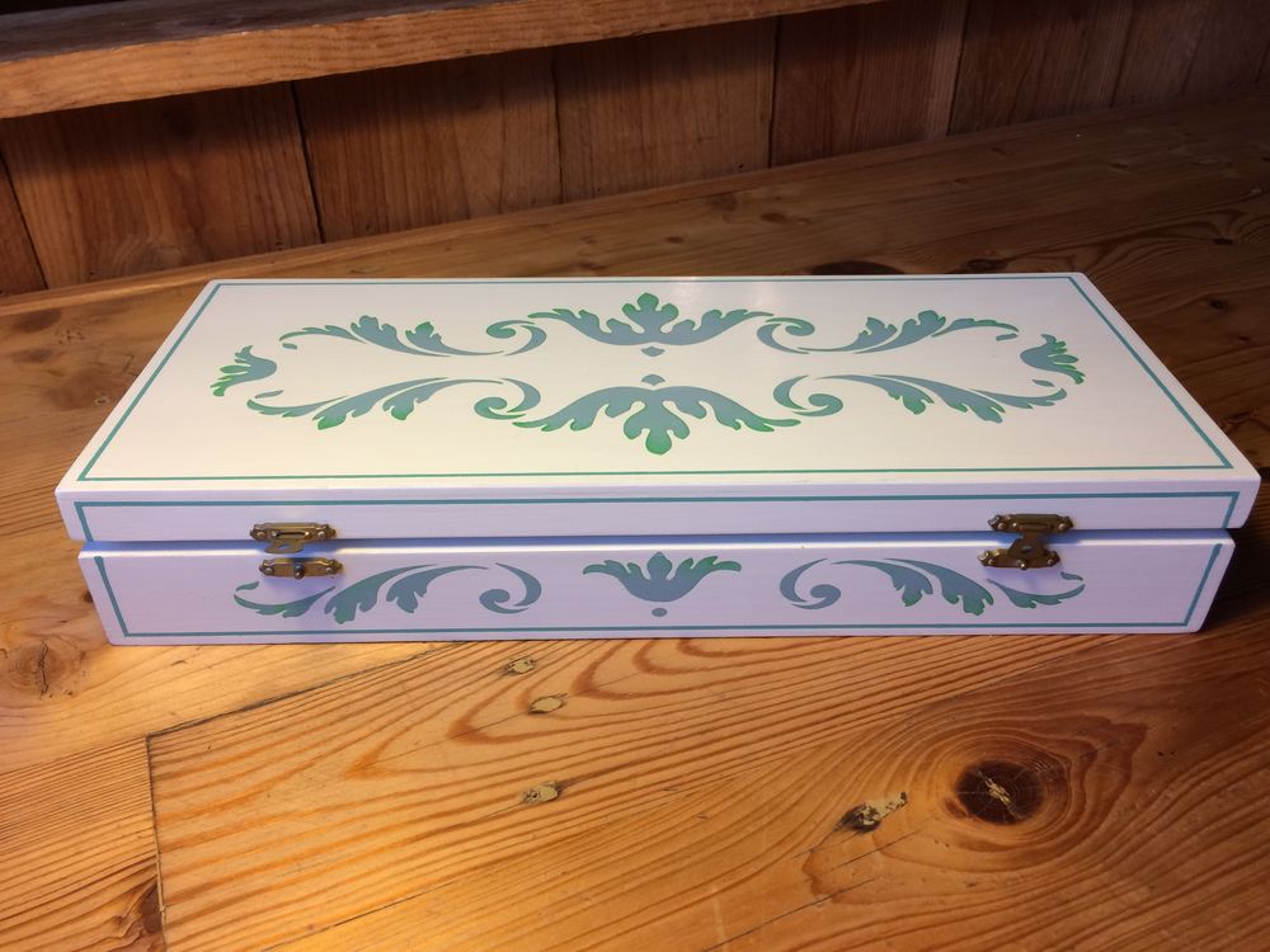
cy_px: 476
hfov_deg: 61.7
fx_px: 1064
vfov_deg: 48.2
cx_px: 635
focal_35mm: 29
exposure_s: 1/33
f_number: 2.2
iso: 32
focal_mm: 4.15
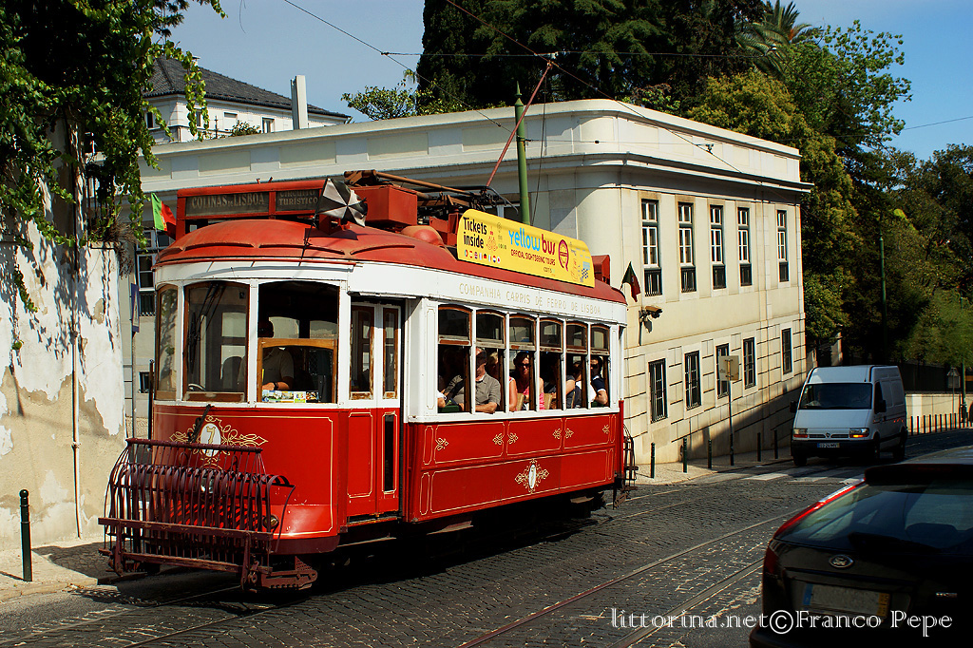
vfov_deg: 29.8
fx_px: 1216
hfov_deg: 43.6
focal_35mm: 45
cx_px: 486
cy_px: 324
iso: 100
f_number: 7.1
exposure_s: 1/500
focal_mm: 30
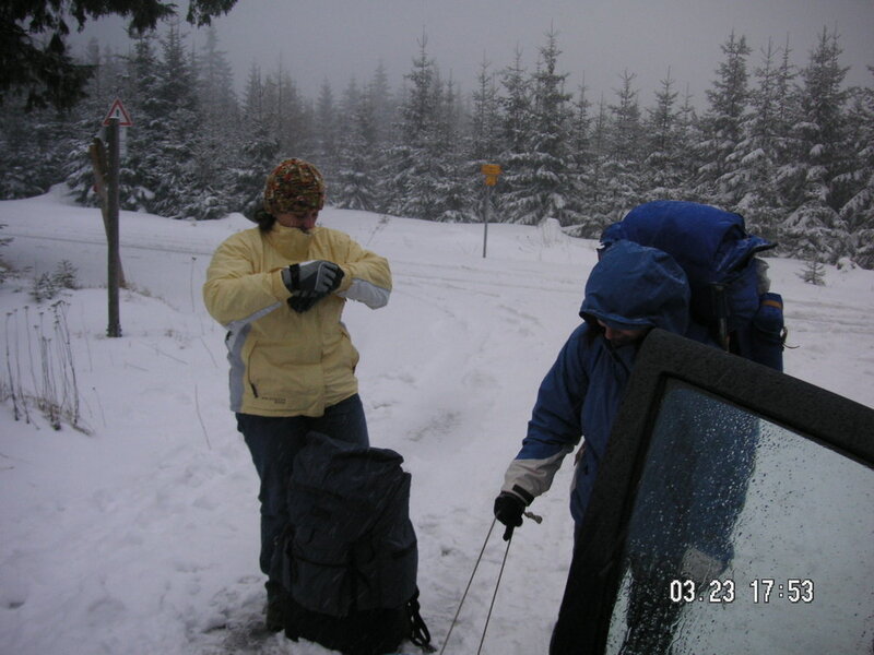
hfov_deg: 50.1
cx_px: 437
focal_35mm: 37
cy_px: 328
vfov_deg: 38.7
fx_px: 934
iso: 50
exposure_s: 1/90
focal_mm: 6.1
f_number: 2.8
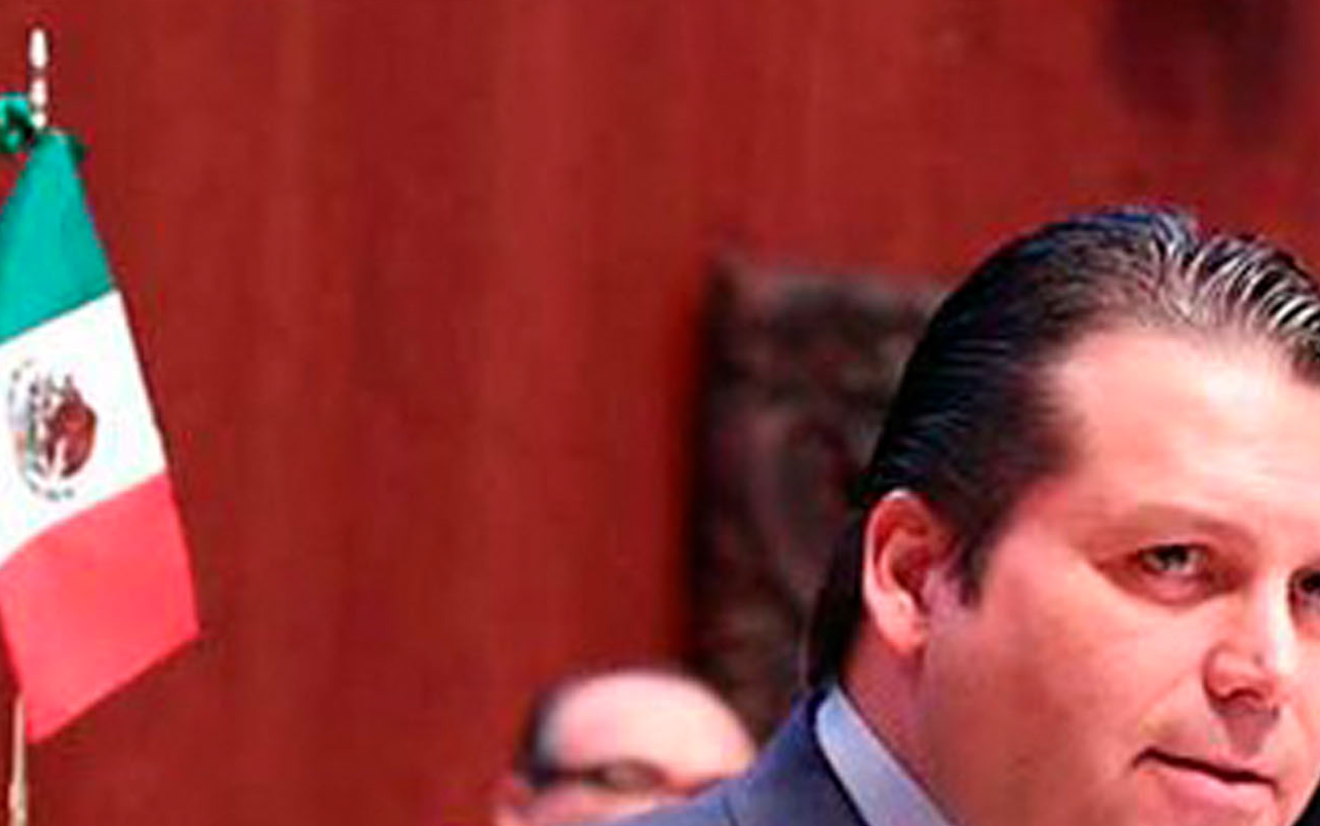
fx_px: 2806
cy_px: 1143
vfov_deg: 15.7
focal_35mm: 78
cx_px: 1368
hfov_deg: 25.0
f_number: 2.2
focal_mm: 4.15
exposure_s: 1/30
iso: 160
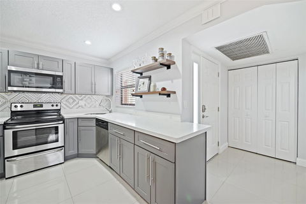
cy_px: 102
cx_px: 153
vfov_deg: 81.2
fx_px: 119
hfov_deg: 104.3
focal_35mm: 14
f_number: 2.8
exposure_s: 1/13
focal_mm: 14
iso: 800
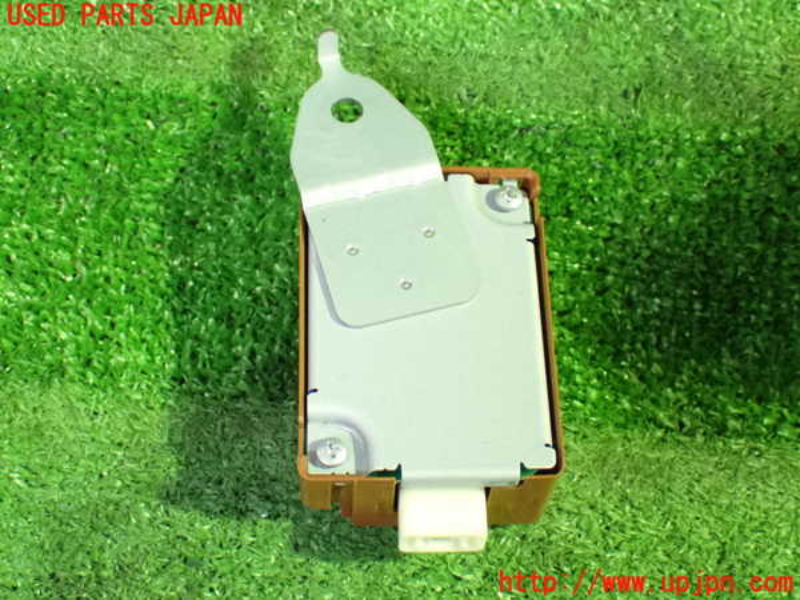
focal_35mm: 58
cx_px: 400
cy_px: 300
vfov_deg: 25.2
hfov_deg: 33.2
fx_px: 1340
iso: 1600
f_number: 3.5
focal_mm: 10.35
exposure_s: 1/25
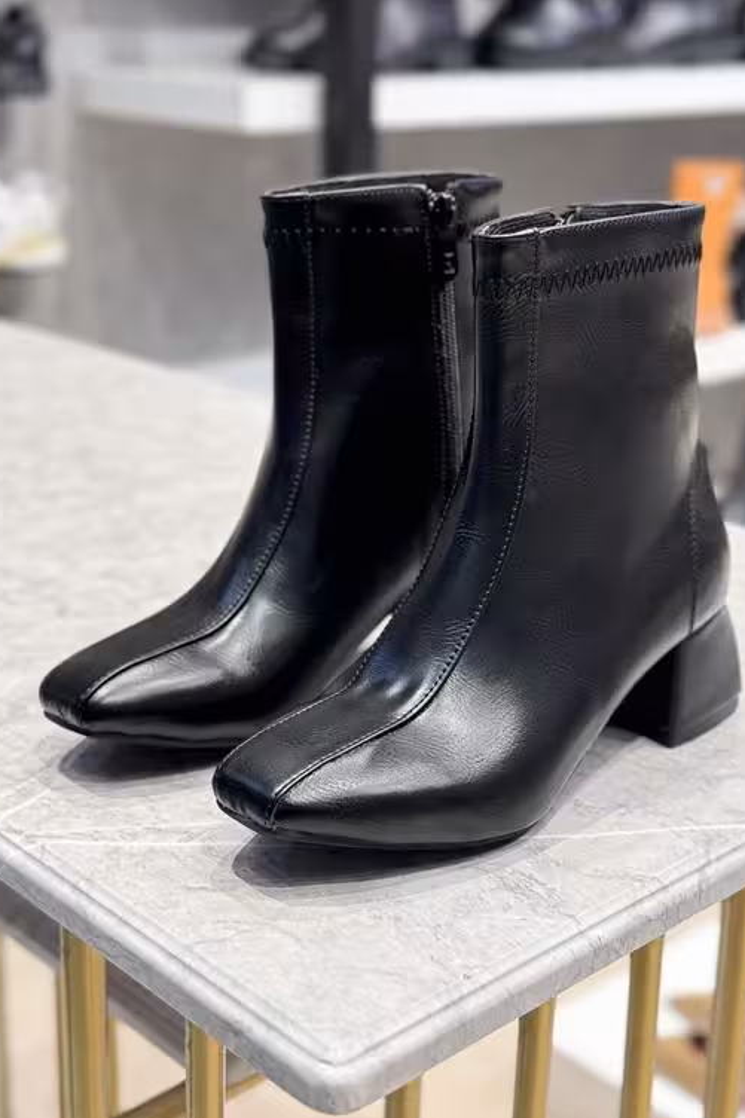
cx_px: 384
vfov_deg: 38.9
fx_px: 1584
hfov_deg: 26.5
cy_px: 558
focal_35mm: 51
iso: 160
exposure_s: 1/50
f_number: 1.78
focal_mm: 6.76
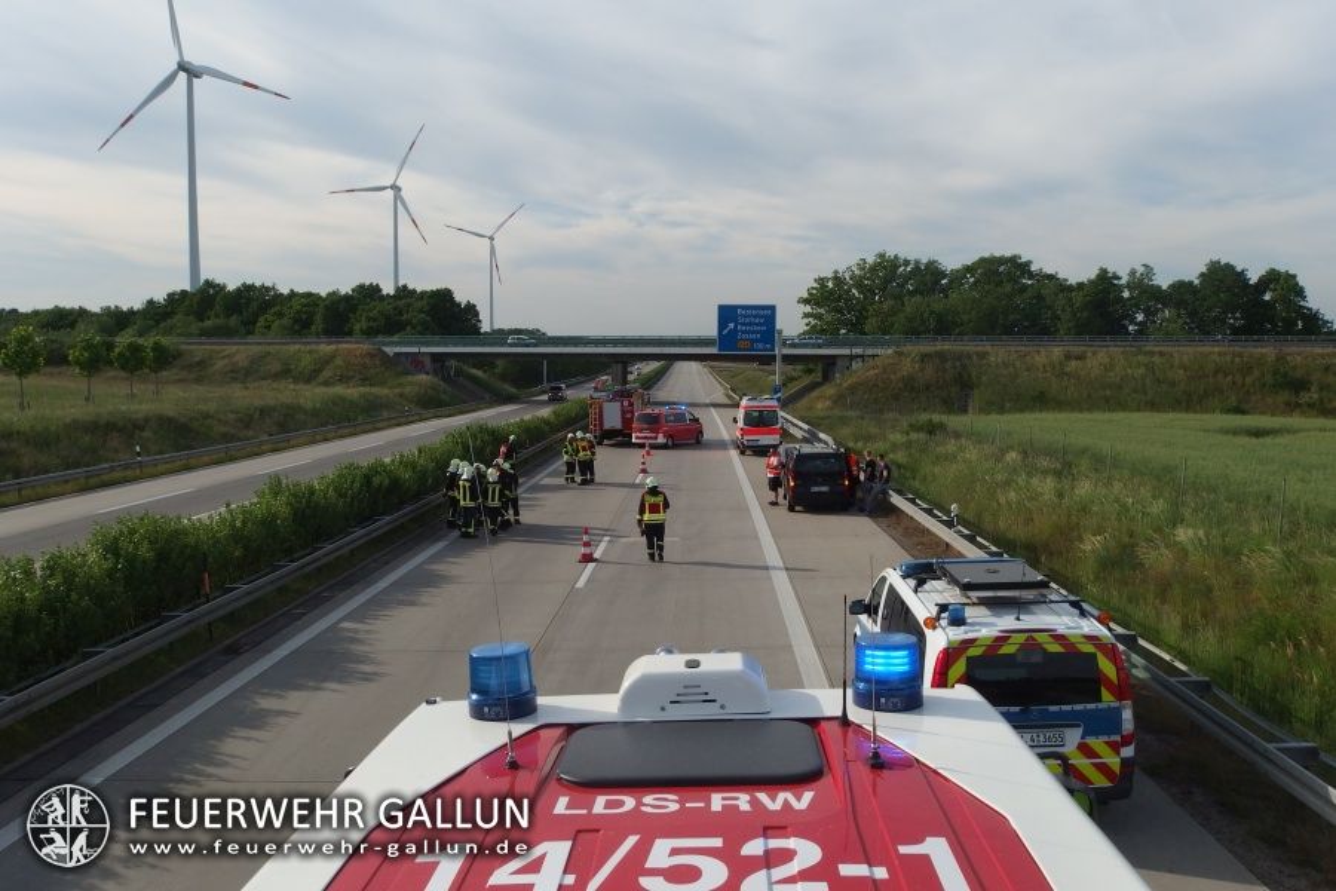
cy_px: 446
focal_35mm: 26
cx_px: 668
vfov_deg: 49.6
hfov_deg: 69.4
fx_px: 965
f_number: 5
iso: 100
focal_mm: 4.7
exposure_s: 1/640
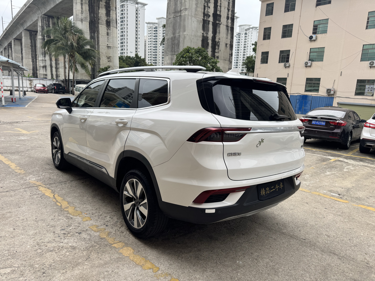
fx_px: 260
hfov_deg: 71.6
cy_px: 140
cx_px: 188
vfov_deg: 56.8
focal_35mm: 24
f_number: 1.78
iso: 64
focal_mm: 6.76
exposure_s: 1/250
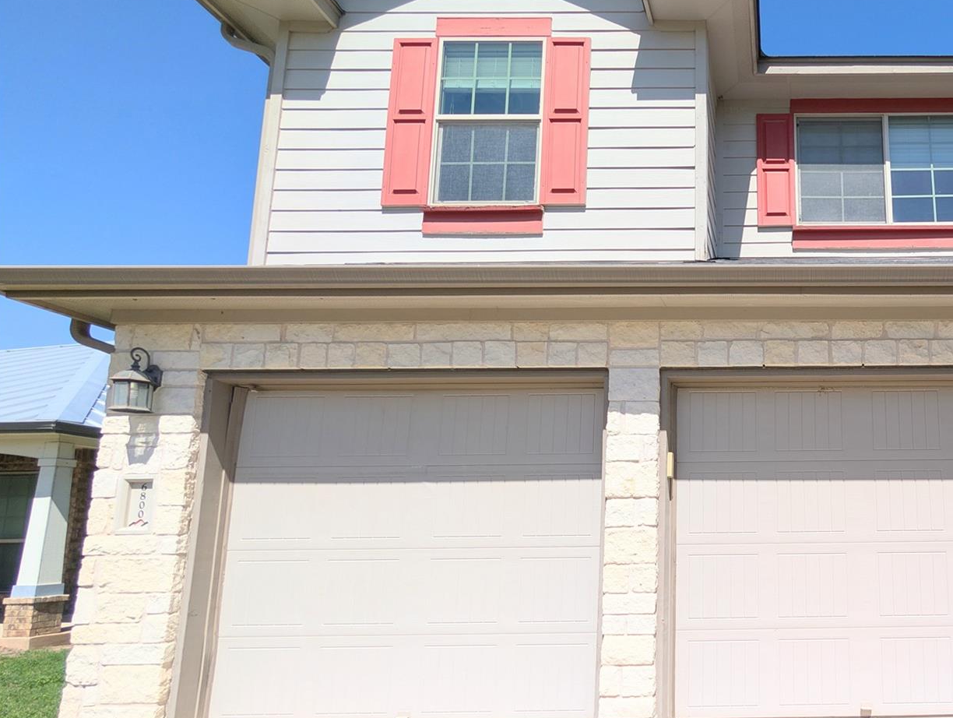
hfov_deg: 71.6
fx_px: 551
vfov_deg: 65.4
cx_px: 789
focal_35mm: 20
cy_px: 437
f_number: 1.7
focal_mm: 2.02
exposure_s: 1/3636
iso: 50
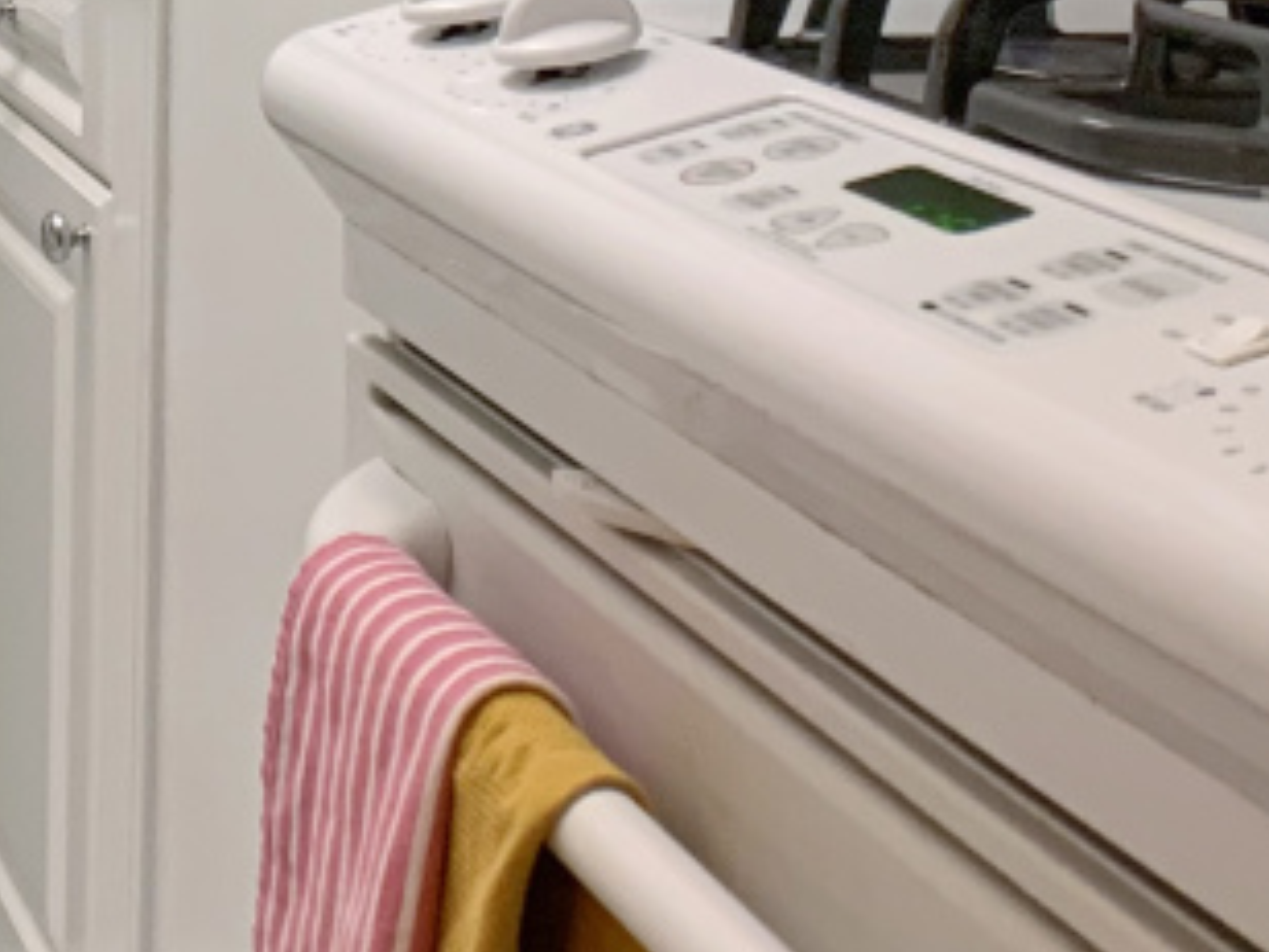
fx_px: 4143
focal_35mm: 113
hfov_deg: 16.3
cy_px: -344
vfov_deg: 12.6
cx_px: -464
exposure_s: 1/60
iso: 125
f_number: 1.8
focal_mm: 4.25
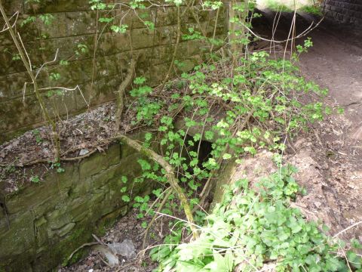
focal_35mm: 32
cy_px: 136
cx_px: 181
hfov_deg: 56.8
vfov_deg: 44.2
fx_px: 335
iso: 100
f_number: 3.3
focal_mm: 5.2
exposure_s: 1/80
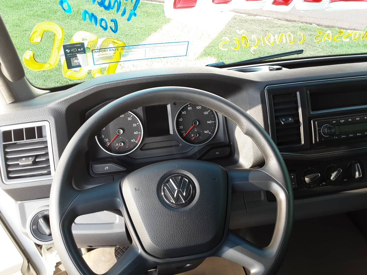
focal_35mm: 28
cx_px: 184
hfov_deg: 63.4
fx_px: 297
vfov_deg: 49.7
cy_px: 138
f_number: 1.9
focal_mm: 2.9
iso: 42
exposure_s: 1/40
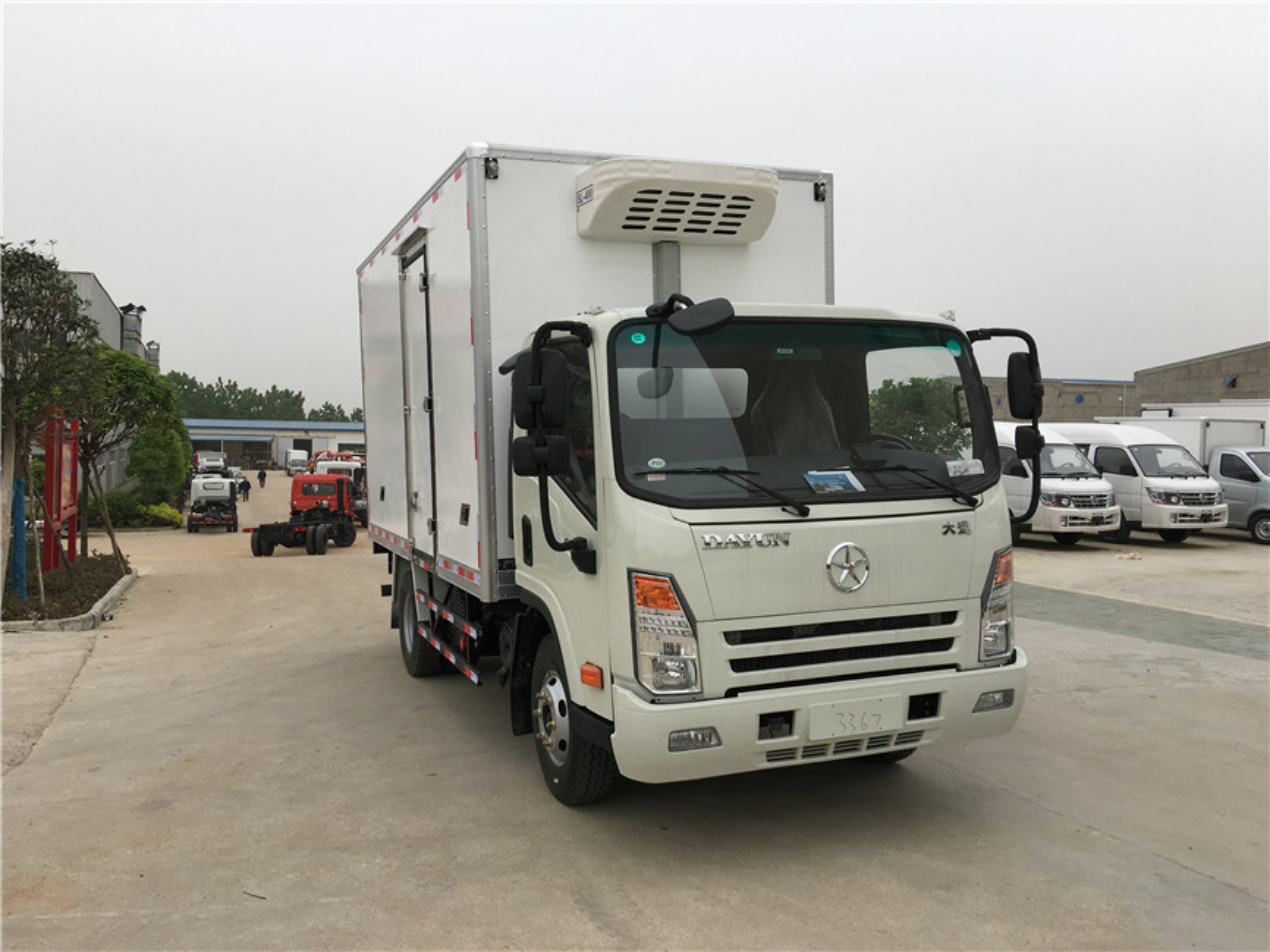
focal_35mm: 29
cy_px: 476
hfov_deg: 61.7
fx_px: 1064
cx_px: 635
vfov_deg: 48.2
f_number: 2.2
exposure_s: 1/574
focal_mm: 4.15
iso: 25
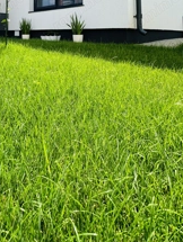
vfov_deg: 57.6
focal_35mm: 26
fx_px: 183
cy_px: 24
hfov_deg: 51.2
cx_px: 49
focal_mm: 2.22
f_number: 2.2
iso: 40
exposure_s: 1/940
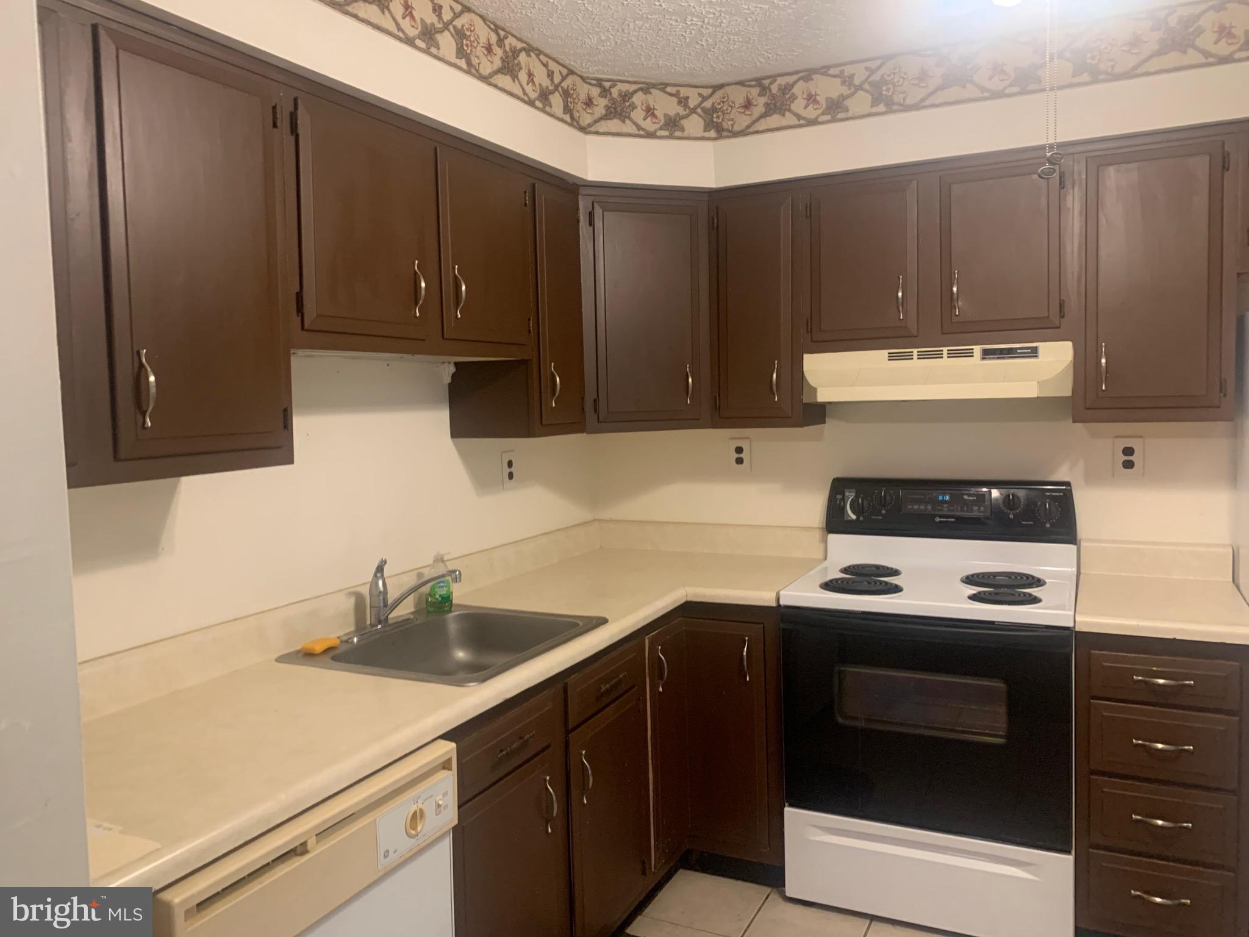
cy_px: 468
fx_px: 938
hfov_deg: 67.3
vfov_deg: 53.1
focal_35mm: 26
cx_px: 624
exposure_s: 1/60
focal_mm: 4.25
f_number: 1.8
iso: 320
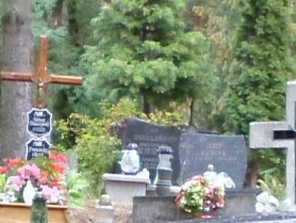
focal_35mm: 163
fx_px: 1395
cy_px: 645
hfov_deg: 12.1
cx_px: 78
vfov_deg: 8.0
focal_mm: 4.5
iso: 80
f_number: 2.5
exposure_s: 1/60
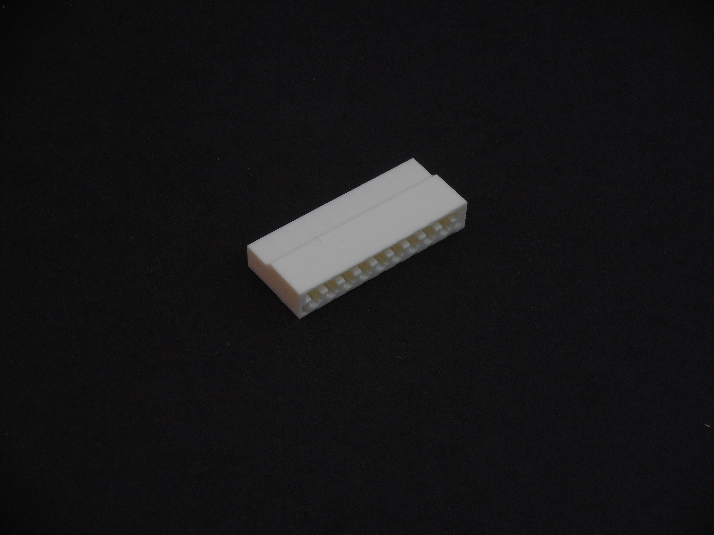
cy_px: 268
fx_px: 2104
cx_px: 357
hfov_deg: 19.3
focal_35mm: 102
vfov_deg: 14.5
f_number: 5.8
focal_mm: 18.2
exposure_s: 1/60
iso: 100
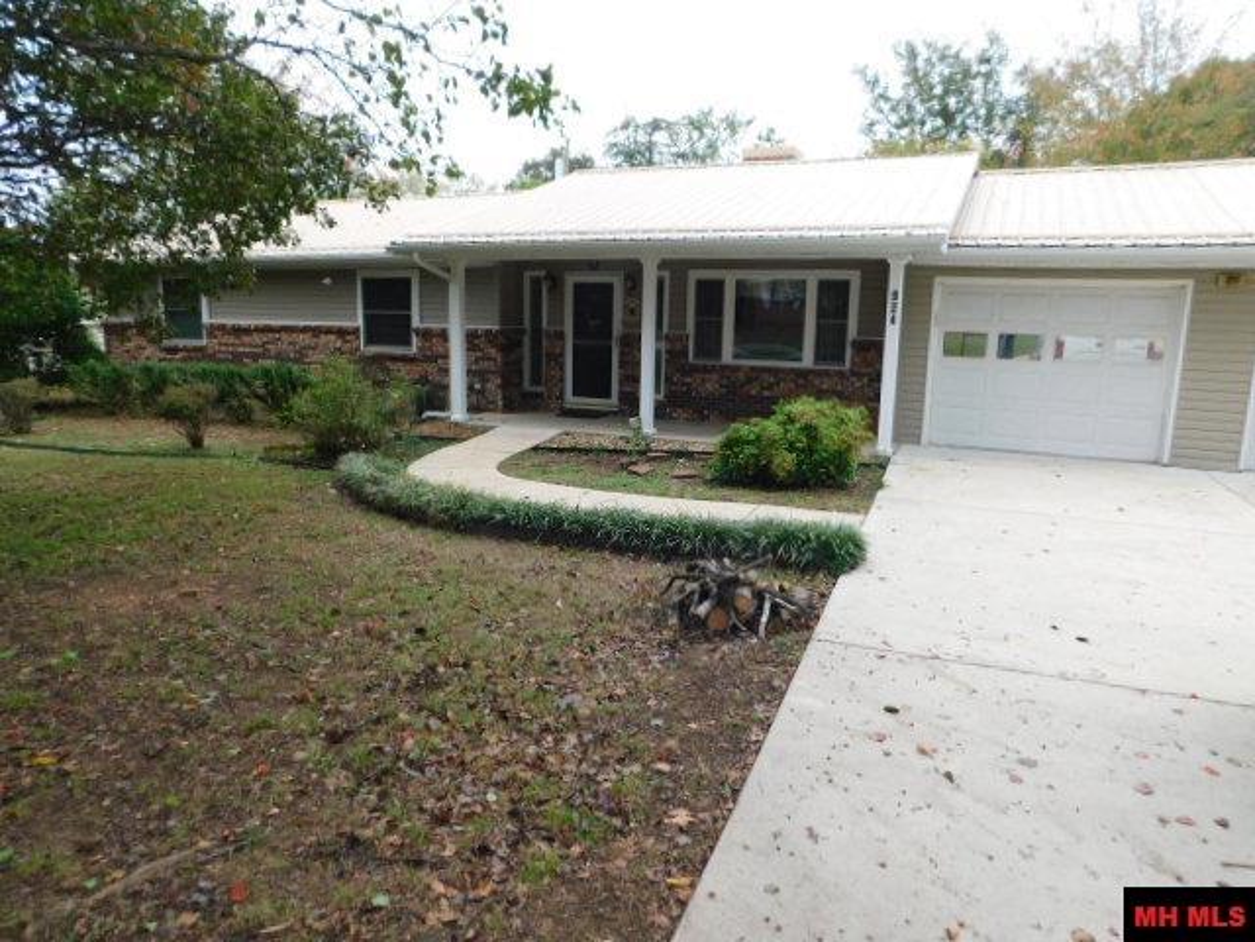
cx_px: 628
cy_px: 471
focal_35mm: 23
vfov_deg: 58.9
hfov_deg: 73.9
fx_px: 834
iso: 125
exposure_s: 1/200
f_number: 3
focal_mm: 4
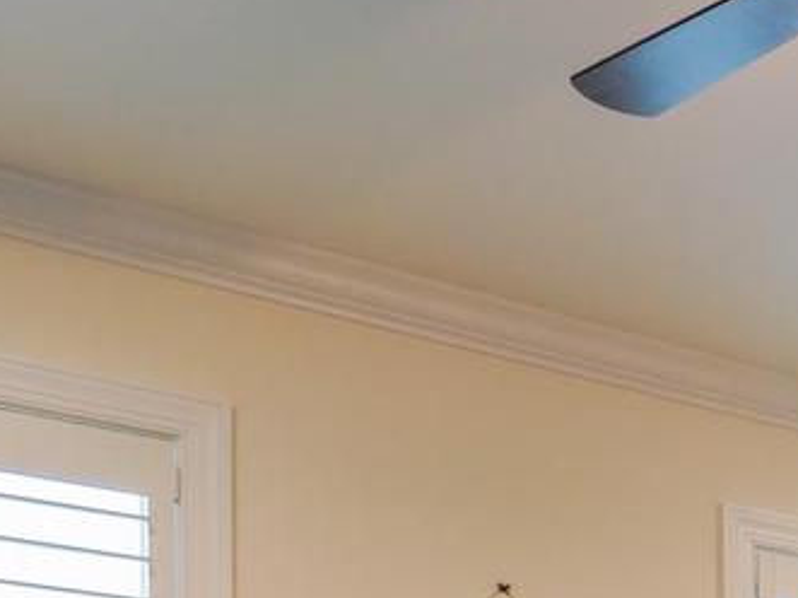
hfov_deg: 24.8
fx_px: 1544
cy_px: 1046
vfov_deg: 17.9
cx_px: 1066
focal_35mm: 67
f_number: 4
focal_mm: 16
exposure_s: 1/160
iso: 1000
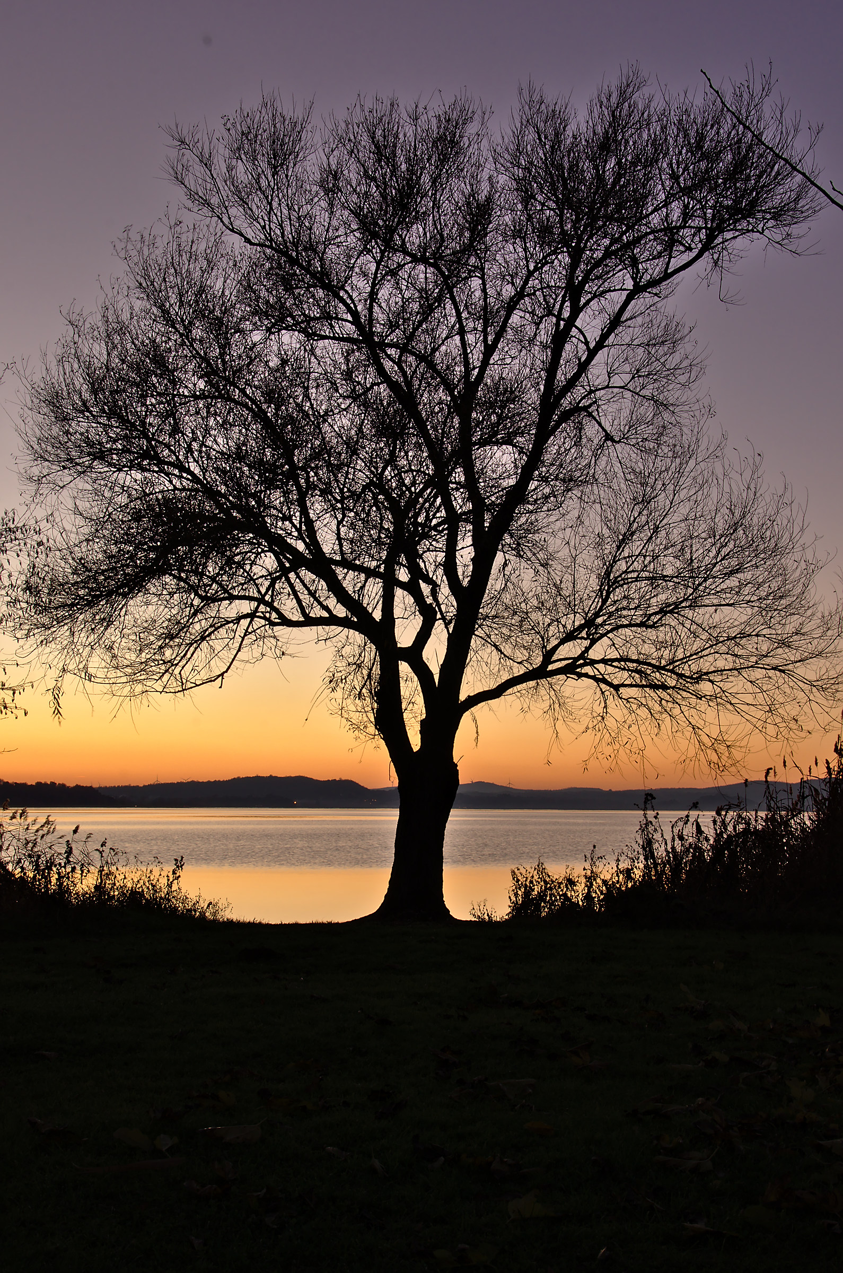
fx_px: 1587
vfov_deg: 43.7
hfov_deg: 29.7
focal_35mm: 45
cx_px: 422
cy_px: 636
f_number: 16
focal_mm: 30
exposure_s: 1/3
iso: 100
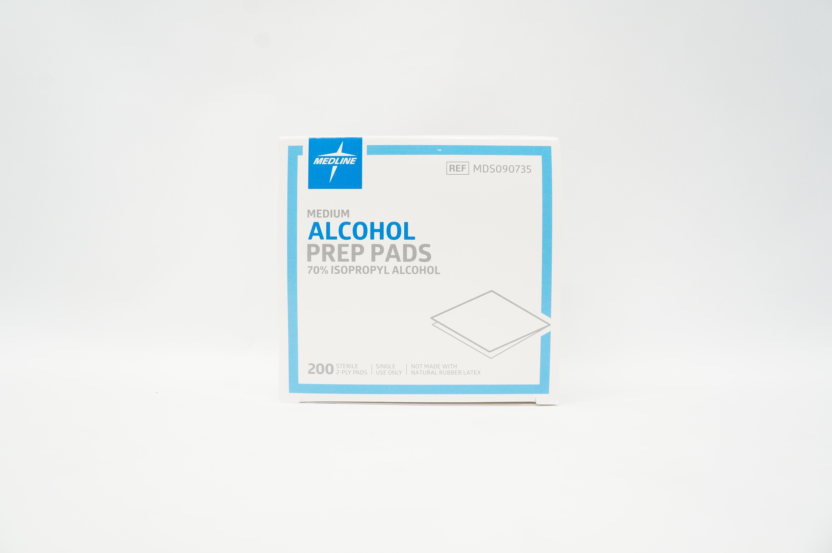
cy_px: 276
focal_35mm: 27
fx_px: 623
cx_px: 416
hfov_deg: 67.4
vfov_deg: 47.8
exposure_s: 1/40
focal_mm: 18
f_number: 8
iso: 800
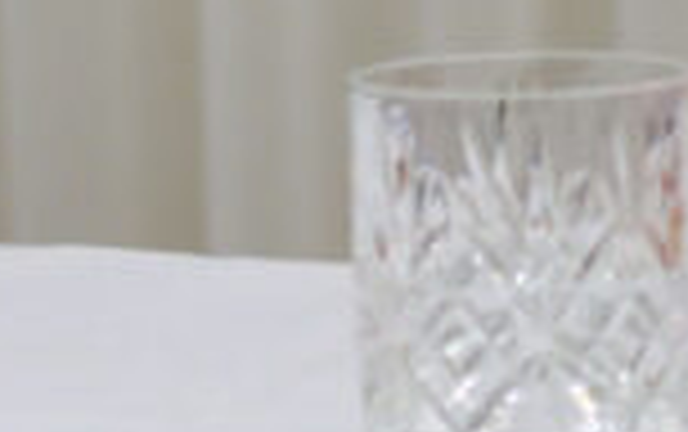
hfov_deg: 7.5
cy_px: -454
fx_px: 5237
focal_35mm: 279
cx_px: 625
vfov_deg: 4.6
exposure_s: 1/180
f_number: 2.8
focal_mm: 27
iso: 1250
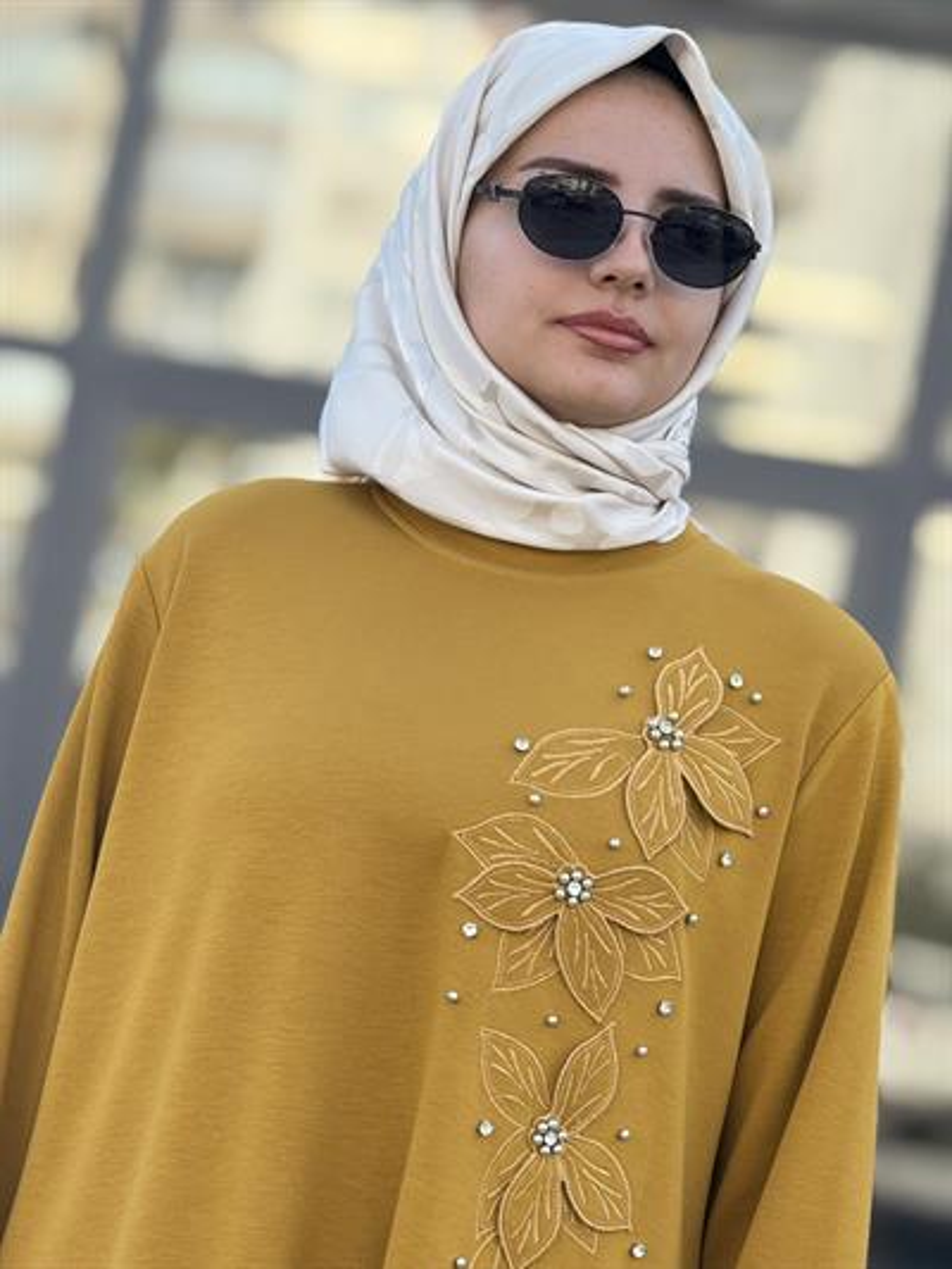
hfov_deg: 12.4
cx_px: 476
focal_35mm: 120
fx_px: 4399
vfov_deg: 16.4
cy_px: 634
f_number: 2.8
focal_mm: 15.66
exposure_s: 1/297
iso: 50
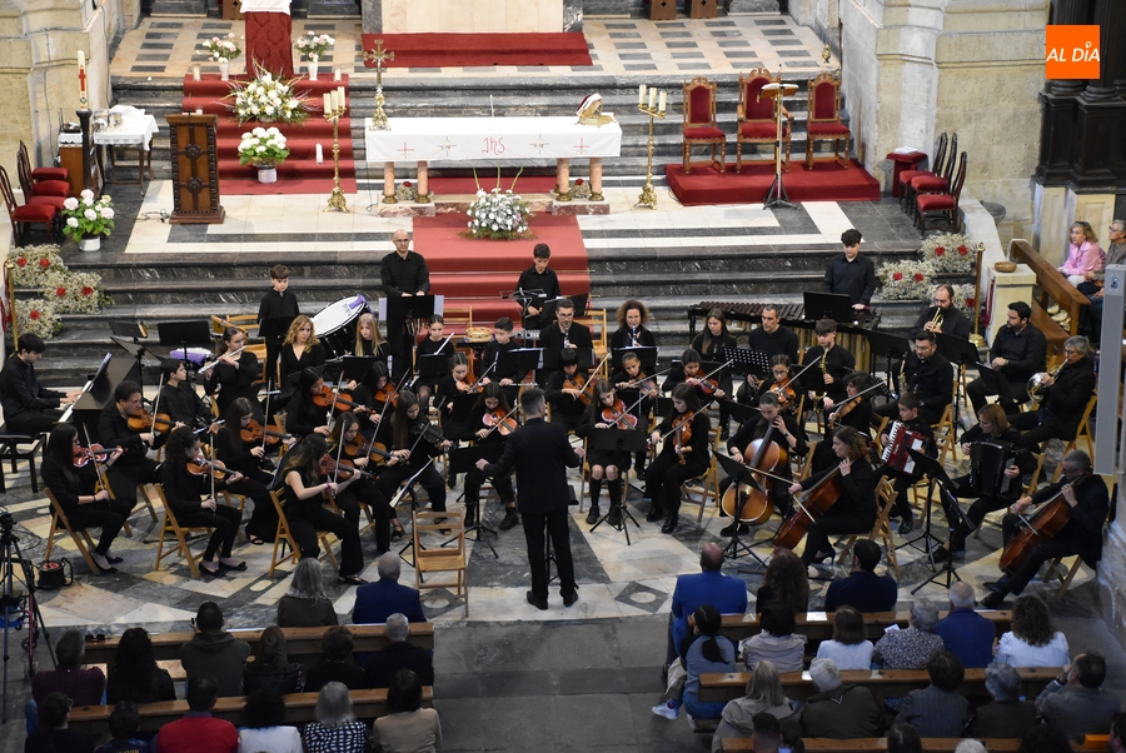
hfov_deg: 26.0
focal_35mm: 78
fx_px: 2442
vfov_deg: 17.5
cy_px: 376
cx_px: 563
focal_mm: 52
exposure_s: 1/25
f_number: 4.8
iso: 3200
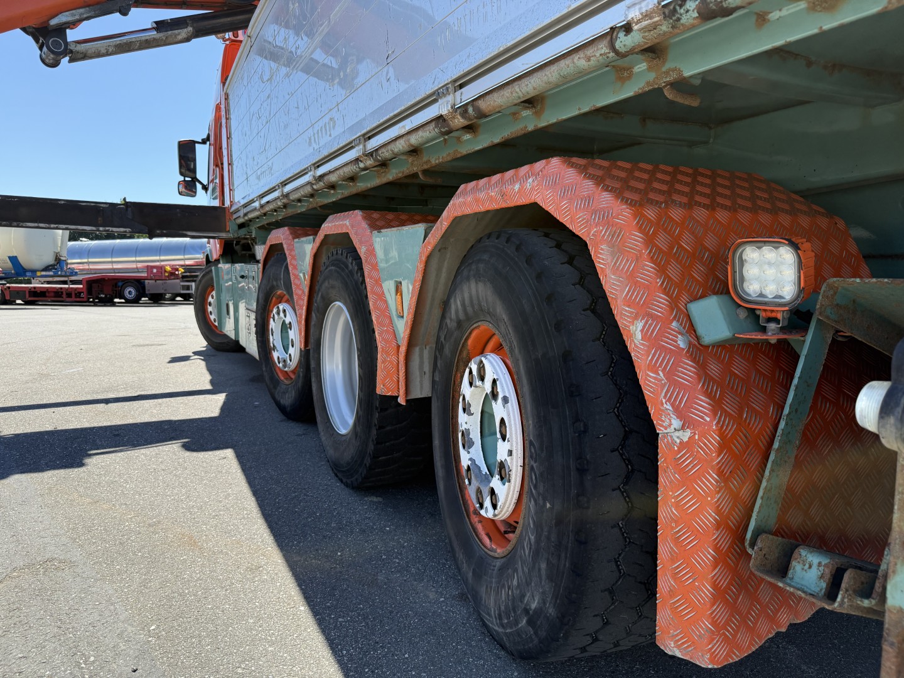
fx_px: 627
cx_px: 452
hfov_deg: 71.6
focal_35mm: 24
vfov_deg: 56.8
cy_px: 339
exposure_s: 1/2232
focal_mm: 6.76
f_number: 1.78
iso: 100
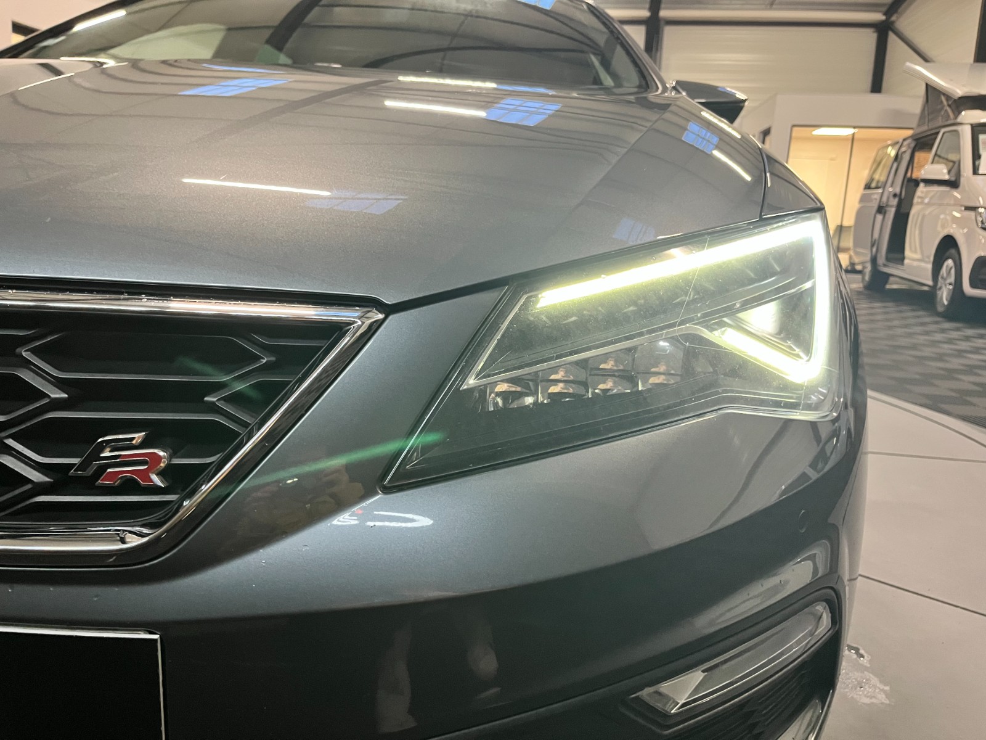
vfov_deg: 53.1
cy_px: 370
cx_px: 493
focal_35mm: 26
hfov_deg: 67.3
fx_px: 741
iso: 400
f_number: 1.6
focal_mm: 5.1
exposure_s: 1/50
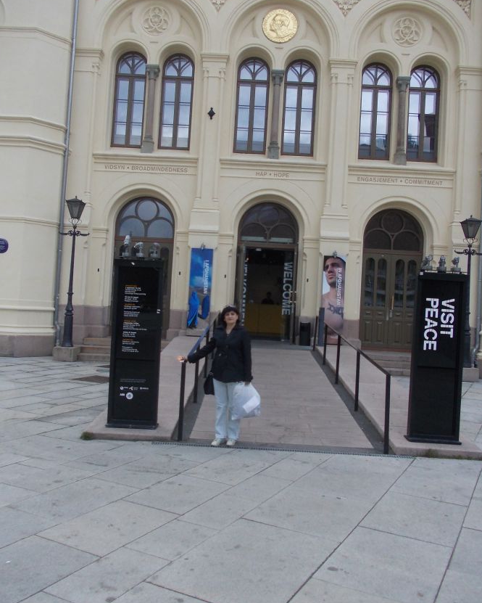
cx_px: 236
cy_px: 286
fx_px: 535
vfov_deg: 58.7
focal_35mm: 30
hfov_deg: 48.5
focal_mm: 4
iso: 80
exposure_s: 1/160
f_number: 5.4
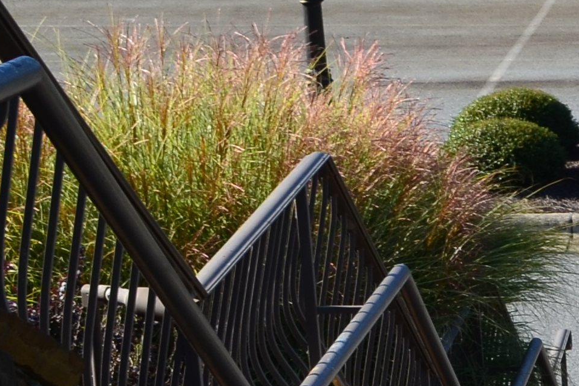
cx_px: 1039
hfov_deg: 10.5
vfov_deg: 7.4
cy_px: 352
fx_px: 2975
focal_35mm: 185
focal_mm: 24
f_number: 10
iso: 220
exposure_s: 1/250
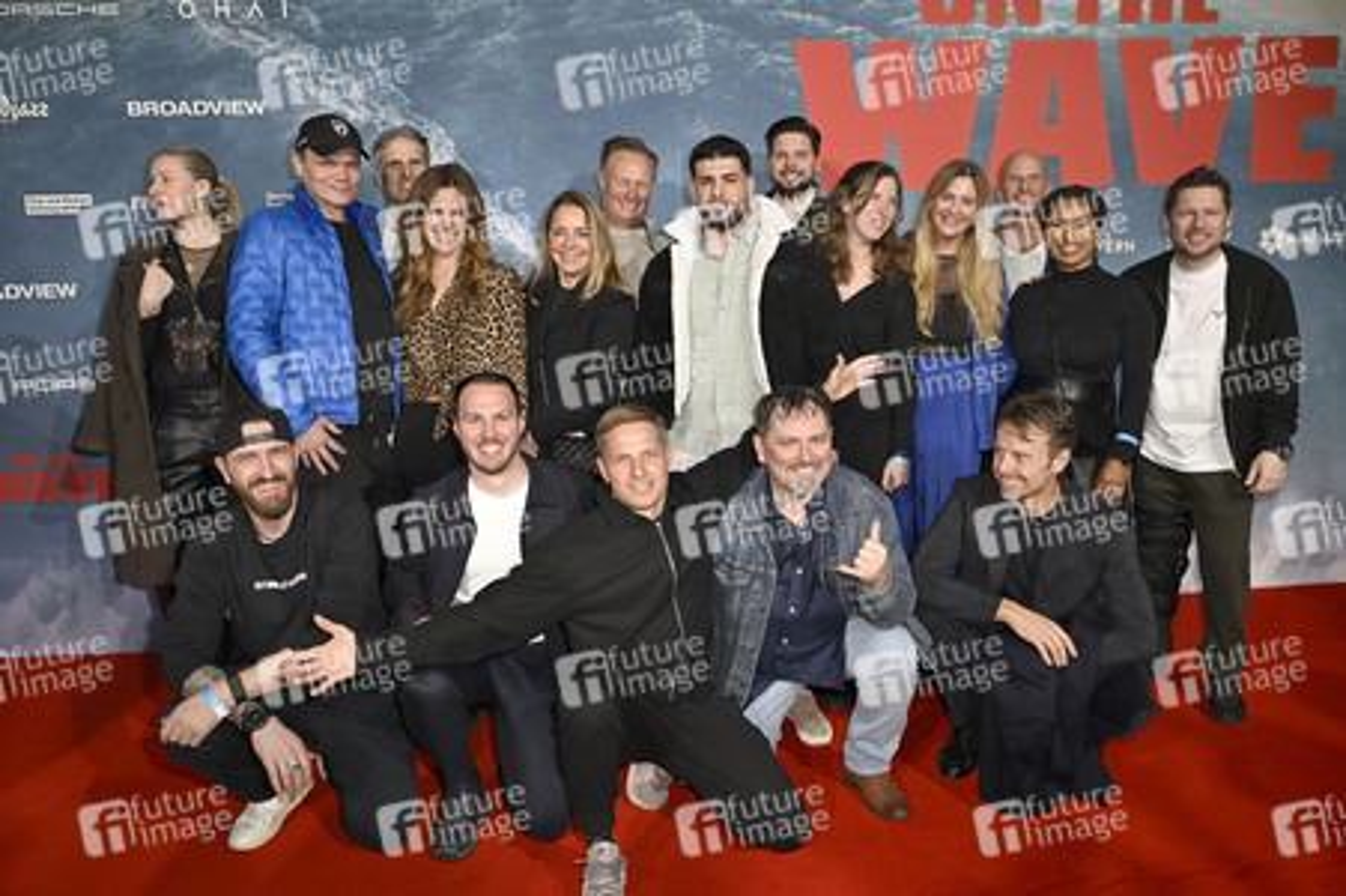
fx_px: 1046
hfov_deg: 65.5
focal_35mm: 28
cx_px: 673
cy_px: 448
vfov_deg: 46.3
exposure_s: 1/200
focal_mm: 28
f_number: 4
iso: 100
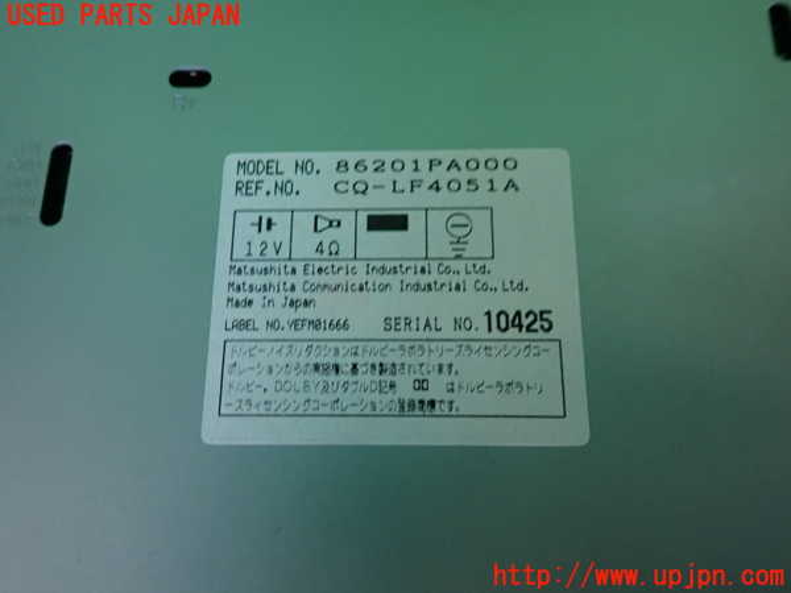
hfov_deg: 69.4
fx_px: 571
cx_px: 396
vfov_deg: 54.9
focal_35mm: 25
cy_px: 296
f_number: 2
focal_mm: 4.5
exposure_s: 1/30
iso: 200
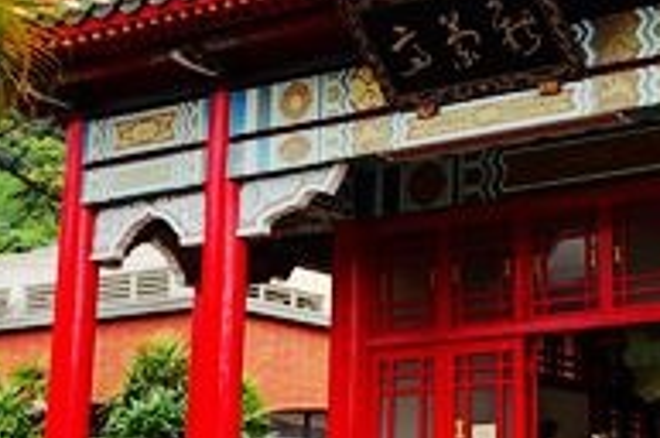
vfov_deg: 16.8
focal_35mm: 81
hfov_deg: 24.5
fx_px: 1483
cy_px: 166
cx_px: 575
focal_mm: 8.8
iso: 125
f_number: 4
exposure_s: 1/250
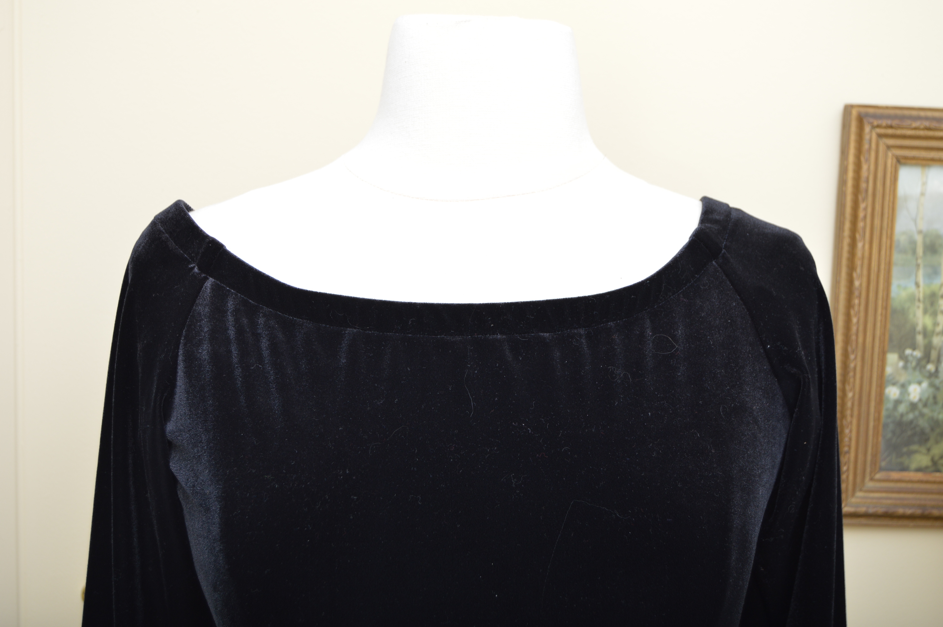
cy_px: 314
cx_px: 472
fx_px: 1374
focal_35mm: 52
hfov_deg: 37.9
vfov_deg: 25.7
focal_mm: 35
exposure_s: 1/200
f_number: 4.5
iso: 200
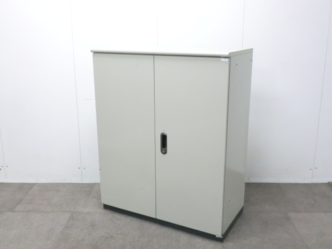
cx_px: 166
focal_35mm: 38
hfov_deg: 49.0
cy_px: 124
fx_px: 364
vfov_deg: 37.7
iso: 800
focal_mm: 6.9
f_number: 3.9
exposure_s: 1/50
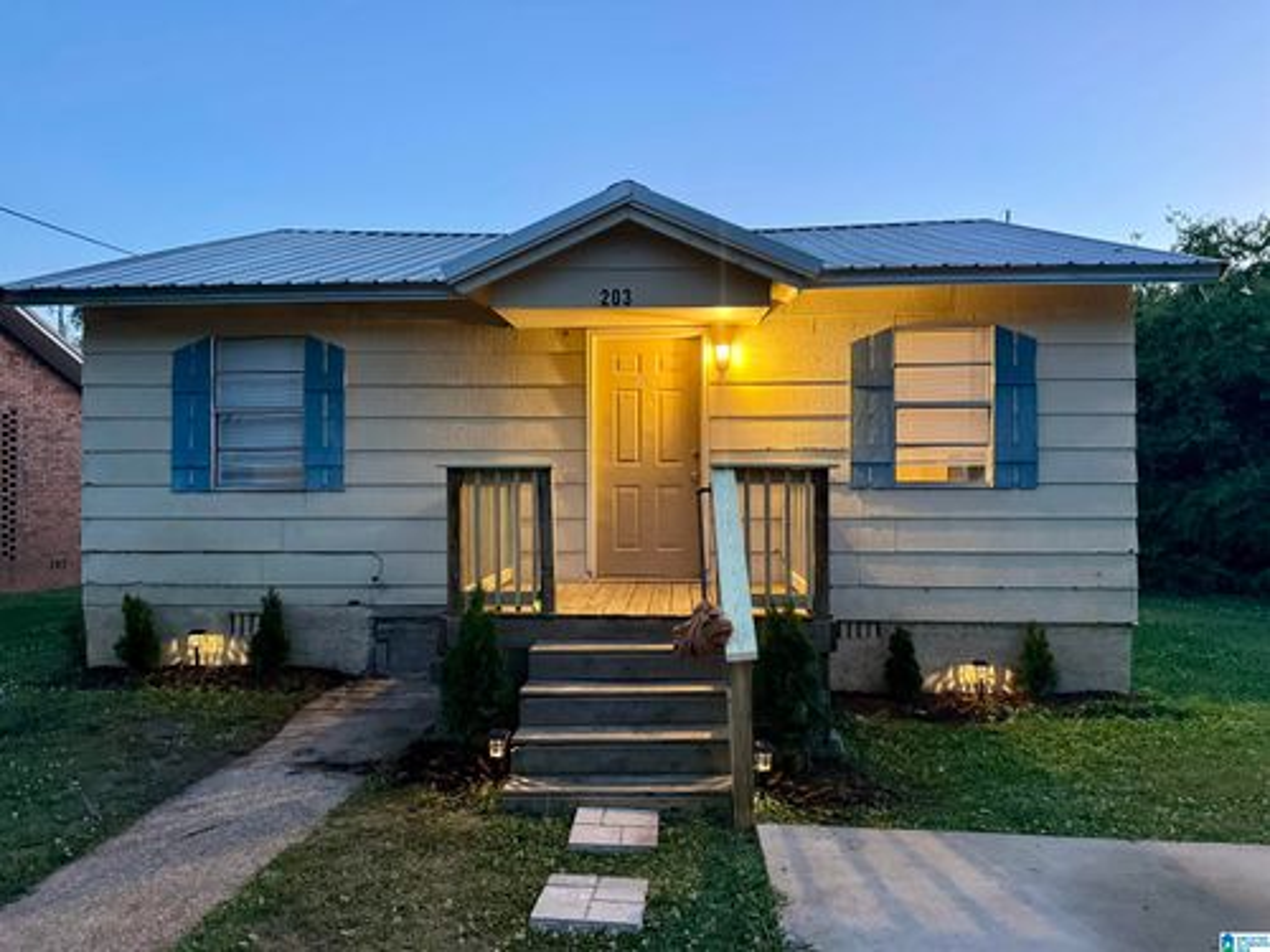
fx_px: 881
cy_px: 476
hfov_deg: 71.6
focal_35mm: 24
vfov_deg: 56.8
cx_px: 635
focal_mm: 6.76
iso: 800
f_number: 1.78
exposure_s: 1/41
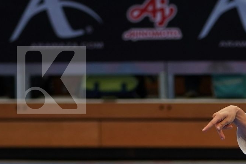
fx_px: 2700
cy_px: 212
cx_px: 304
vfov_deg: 3.5
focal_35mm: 395
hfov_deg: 5.2
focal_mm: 97
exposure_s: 1/500
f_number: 2.8
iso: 640
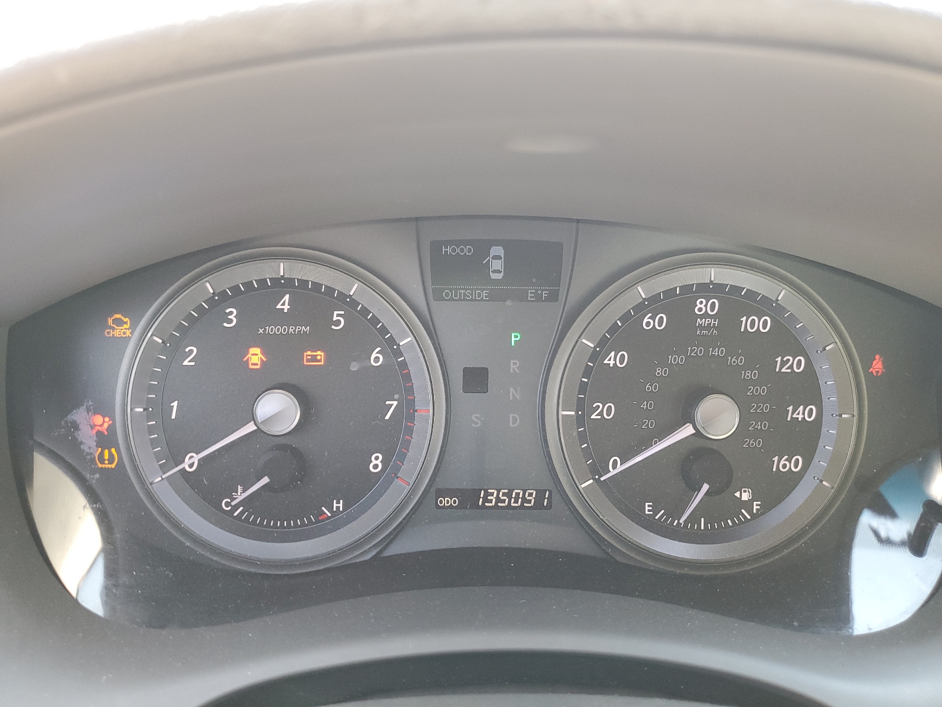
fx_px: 708
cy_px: 354
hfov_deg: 67.3
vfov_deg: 53.1
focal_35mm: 26
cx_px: 471
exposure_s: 1/60.2
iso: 87
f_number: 1.5
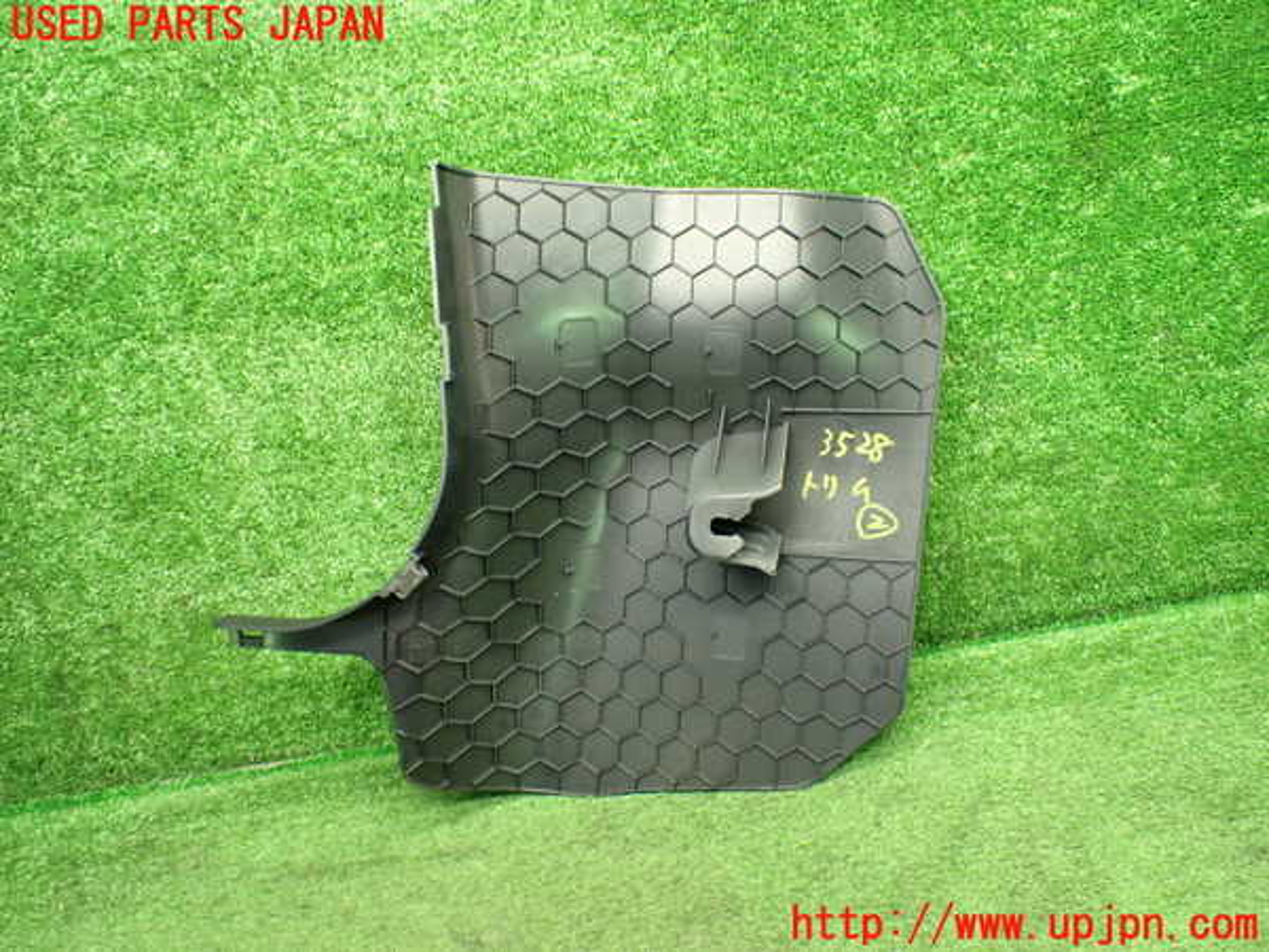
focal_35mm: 30
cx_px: 634
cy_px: 476
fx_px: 1100
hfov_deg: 60.0
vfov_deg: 46.8
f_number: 2.3
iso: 800
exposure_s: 1/60
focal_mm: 5.4
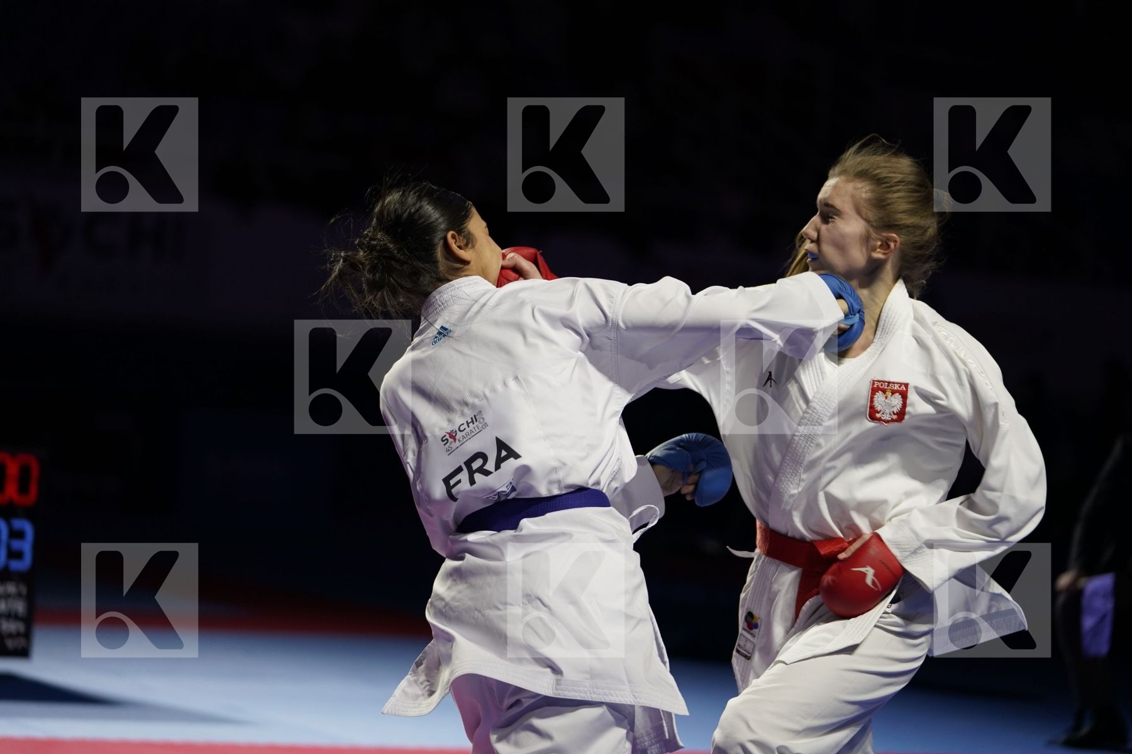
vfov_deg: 12.1
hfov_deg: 18.1
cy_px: 377
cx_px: 566
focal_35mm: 113
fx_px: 3553
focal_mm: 113
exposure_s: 1/1000
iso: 1250
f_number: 2.8
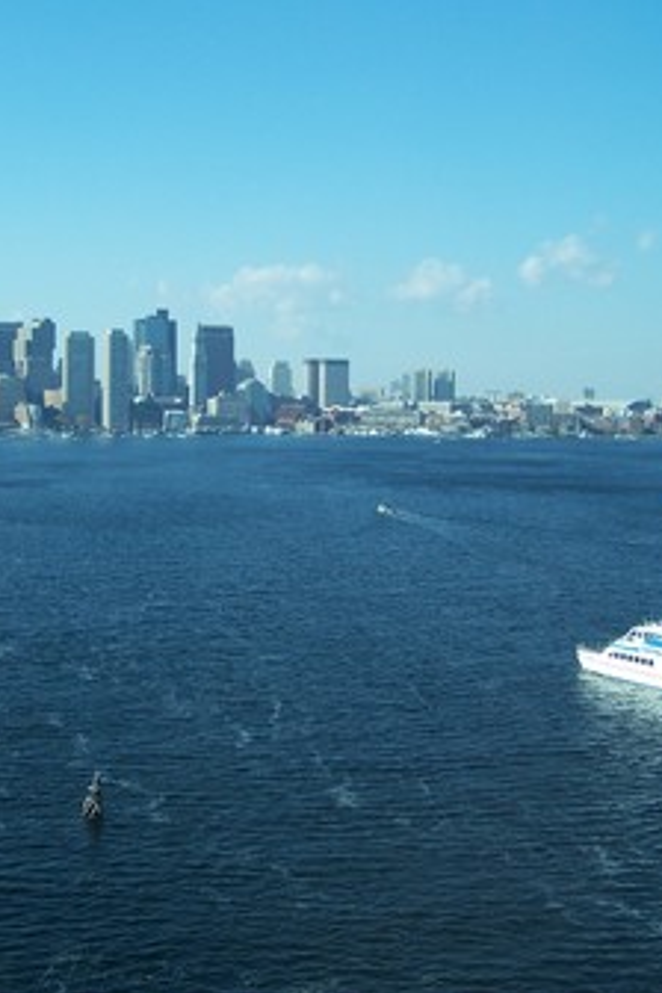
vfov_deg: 37.5
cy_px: 496
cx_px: 236
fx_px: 1462
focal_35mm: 53
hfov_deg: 25.4
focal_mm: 6.3
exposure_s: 1/640
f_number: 2.8
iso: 80
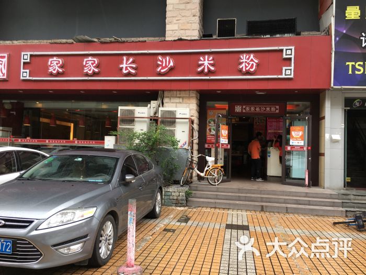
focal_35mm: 29
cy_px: 138
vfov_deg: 48.2
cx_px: 183
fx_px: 307
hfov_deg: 61.7
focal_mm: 4.15
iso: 25
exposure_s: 1/110
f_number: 2.2
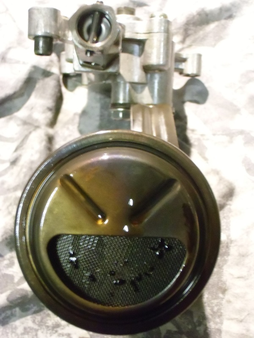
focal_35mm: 52
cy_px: 169
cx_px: 127
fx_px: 509
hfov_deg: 28.0
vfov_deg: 36.8
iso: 800
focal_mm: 9.16
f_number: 4.3
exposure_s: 1/8
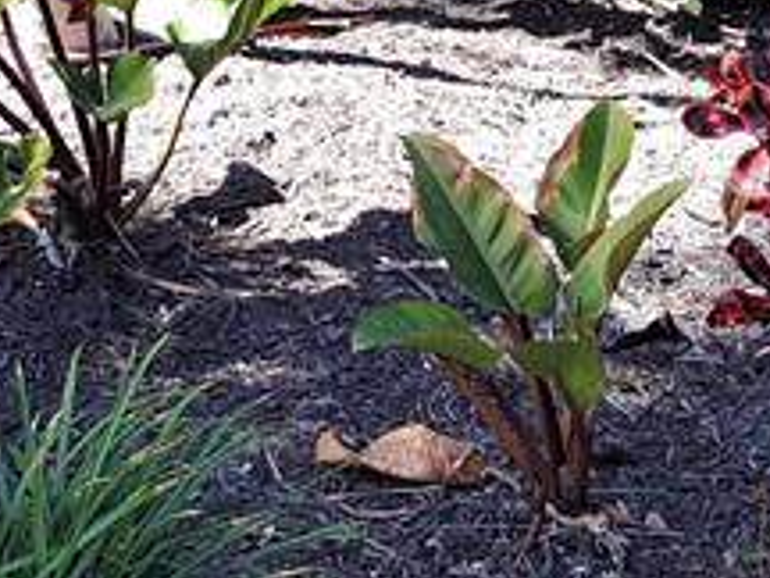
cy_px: -674
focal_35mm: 114
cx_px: 342
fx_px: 2536
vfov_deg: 11.4
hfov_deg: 17.3
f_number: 1.8
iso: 50
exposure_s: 1/120
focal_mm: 5.23
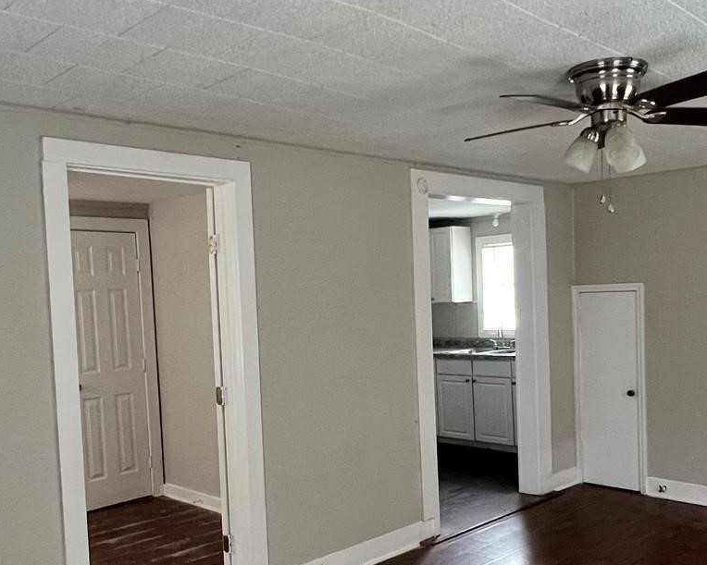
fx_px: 711
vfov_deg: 43.1
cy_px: 342
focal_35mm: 34
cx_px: 411
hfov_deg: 52.6
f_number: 1.8
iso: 400
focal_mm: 1.57
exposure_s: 1/60
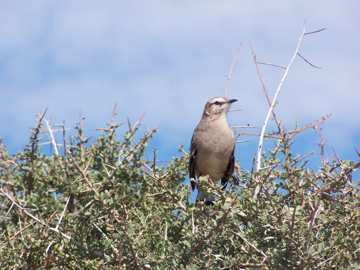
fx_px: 3952
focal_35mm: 380
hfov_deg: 5.2
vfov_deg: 3.9
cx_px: 180
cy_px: 135
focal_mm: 63
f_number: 5
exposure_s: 1/640
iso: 80
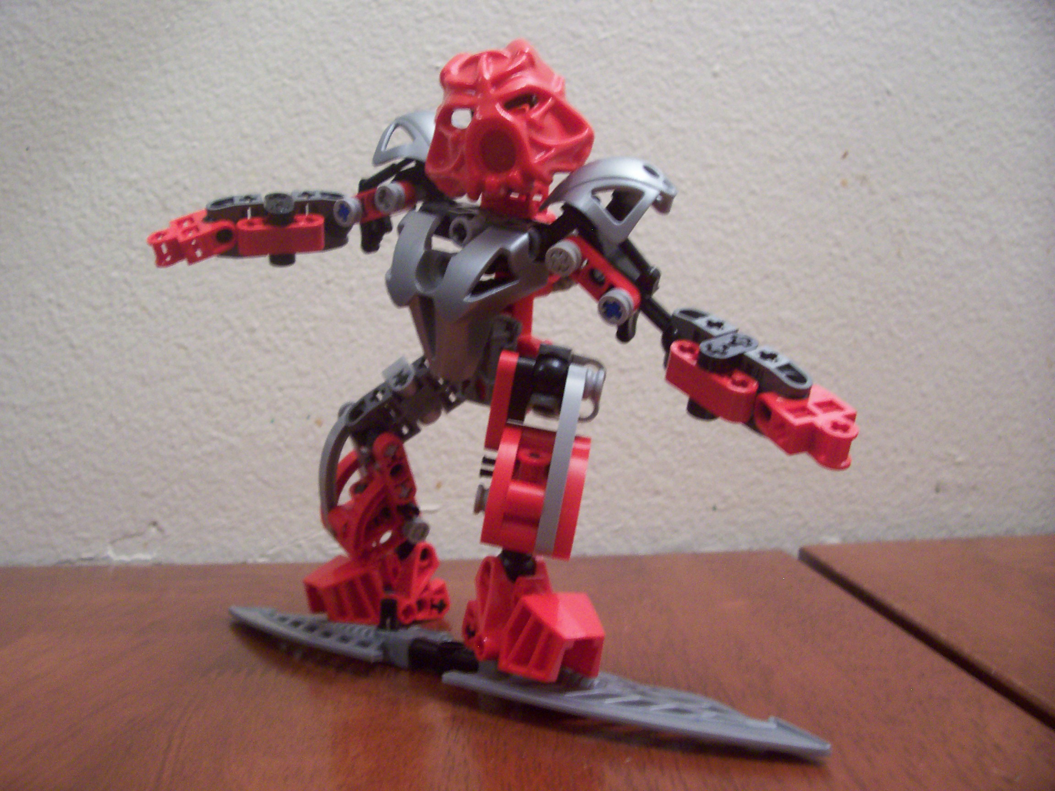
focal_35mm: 34
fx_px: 1036
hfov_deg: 54.0
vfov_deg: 41.8
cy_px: 396
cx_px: 528
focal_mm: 5.6
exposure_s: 1/8
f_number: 2.7
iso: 160
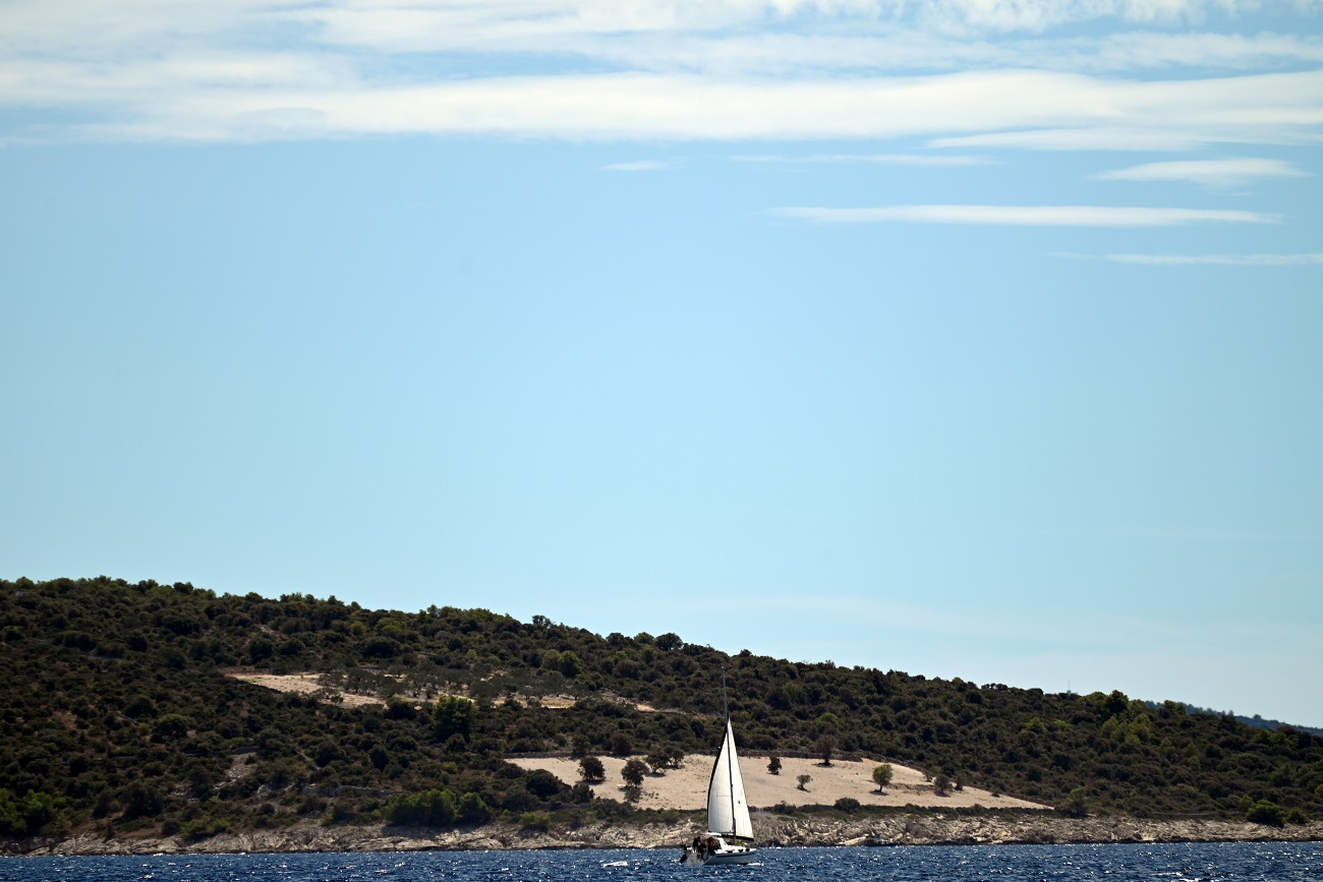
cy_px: 441
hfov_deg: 6.9
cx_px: 662
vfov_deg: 4.6
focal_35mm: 300
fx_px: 11025
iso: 100
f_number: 6.3
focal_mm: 300
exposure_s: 1/1000
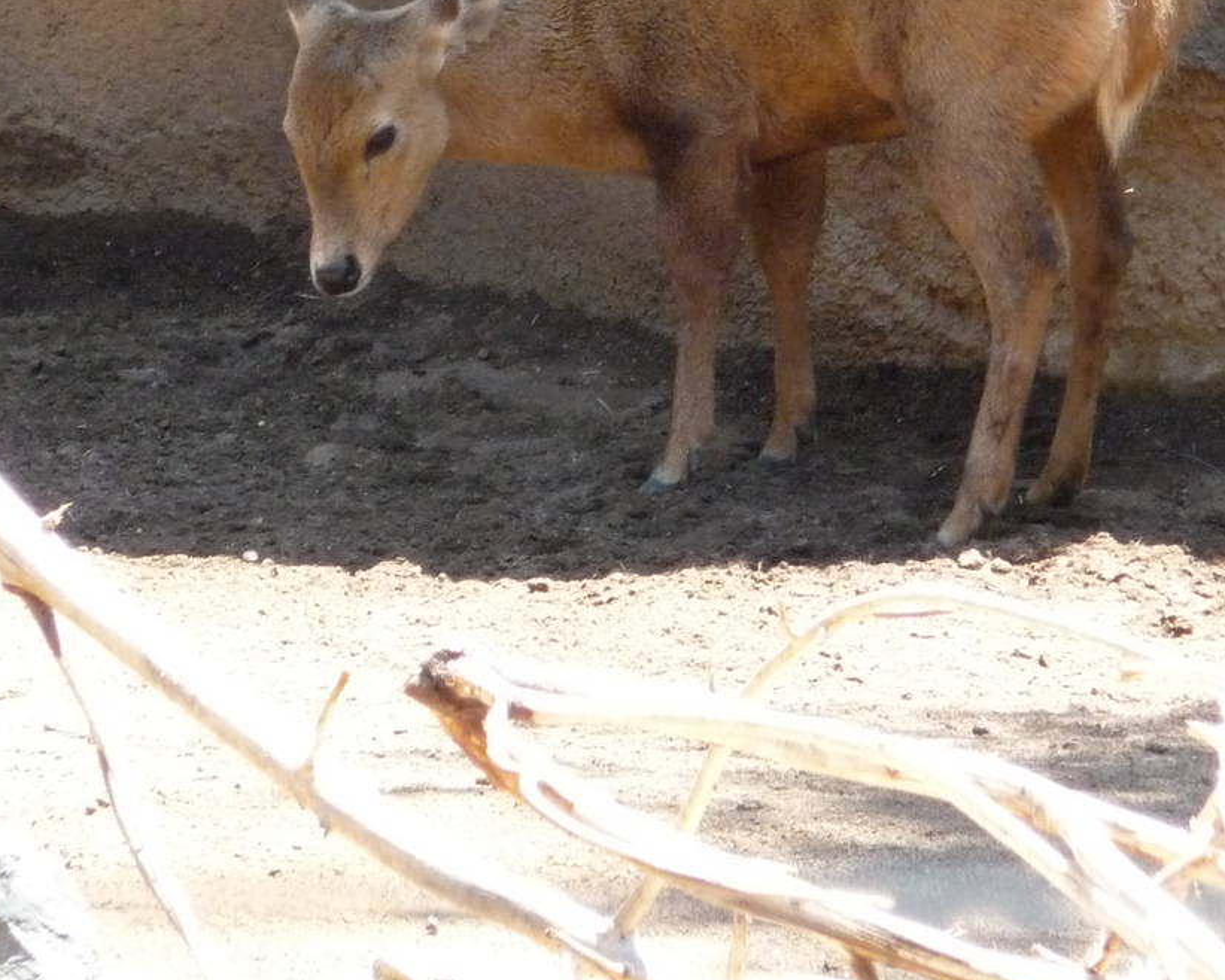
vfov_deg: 2.9
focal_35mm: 532
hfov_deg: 3.6
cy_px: 186
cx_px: 702
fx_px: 19292
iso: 400
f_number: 4.9
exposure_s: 1/250
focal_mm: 47
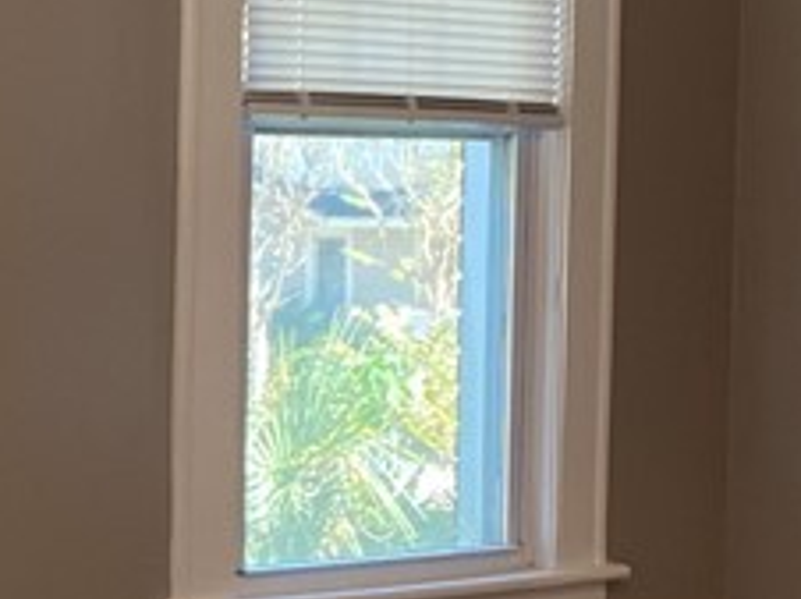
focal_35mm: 118
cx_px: -230
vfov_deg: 12.5
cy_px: 425
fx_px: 2728
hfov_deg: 15.9
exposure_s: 1/60
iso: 64
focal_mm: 4.25
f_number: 1.8
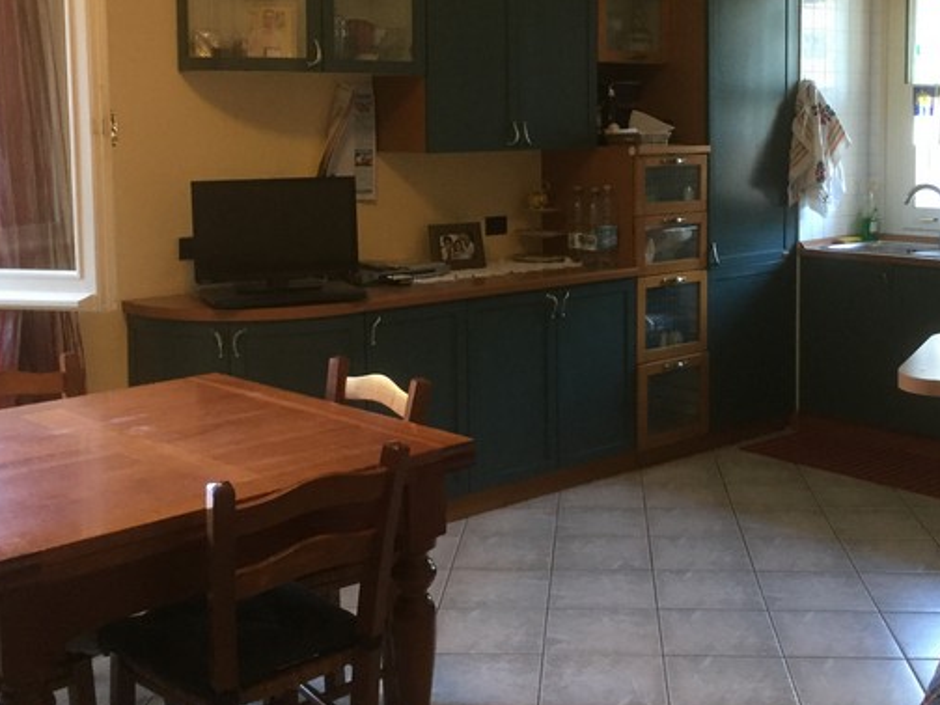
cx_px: 558
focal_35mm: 46
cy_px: 216
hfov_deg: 41.1
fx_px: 1249
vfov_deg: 31.2
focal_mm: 4.15
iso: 250
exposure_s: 1/33
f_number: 2.2
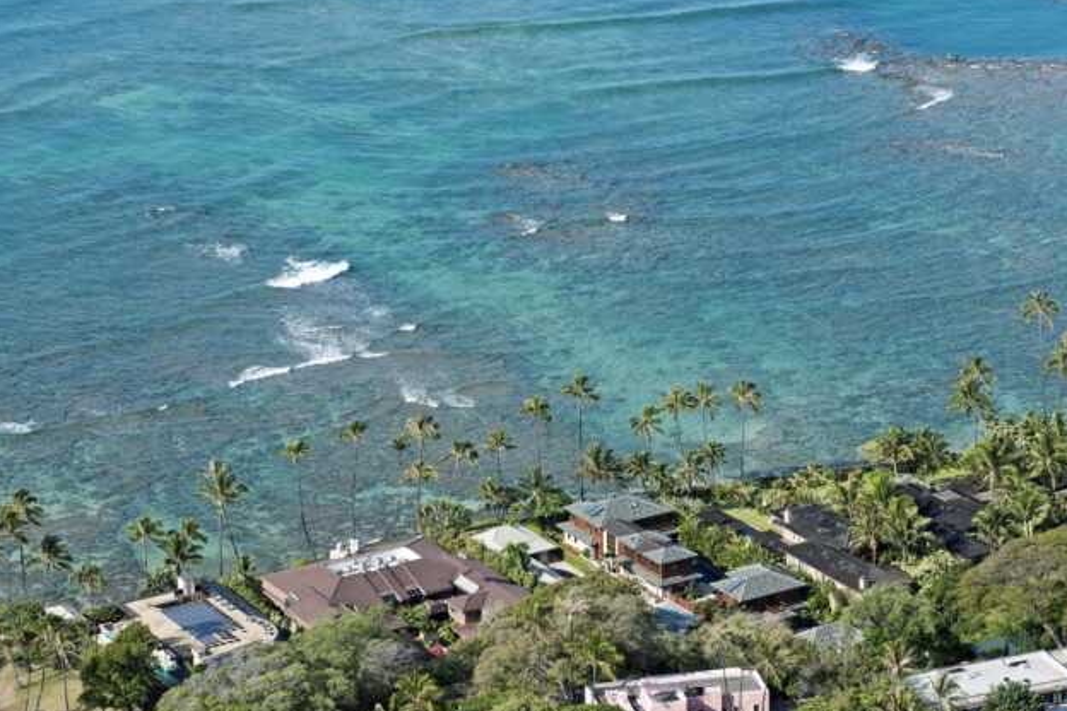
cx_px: 588
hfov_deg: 15.9
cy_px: 420
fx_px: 3823
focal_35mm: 129
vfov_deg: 10.6
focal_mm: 70
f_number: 8
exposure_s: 1/320
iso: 160
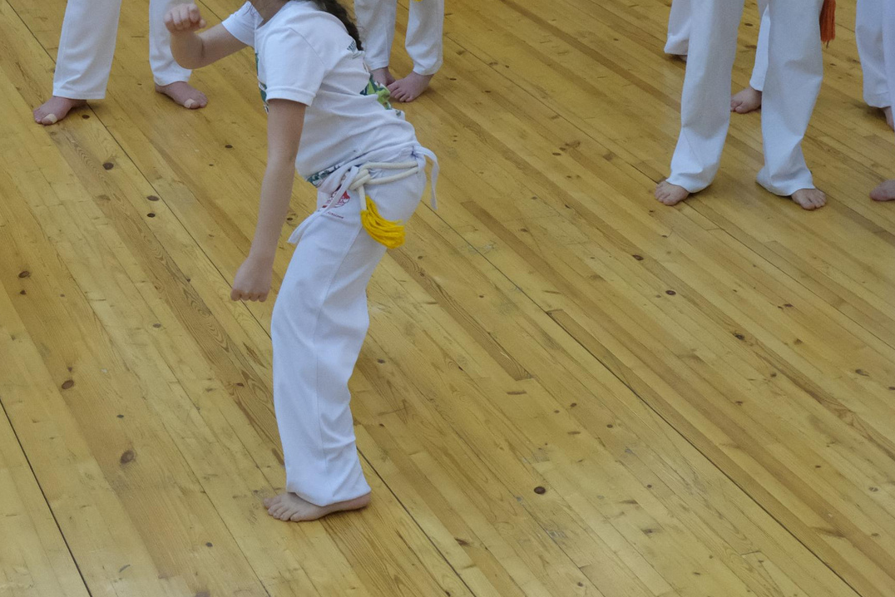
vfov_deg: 15.4
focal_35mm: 88
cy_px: 69
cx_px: 215
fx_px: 2188
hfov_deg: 22.9
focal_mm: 24.9
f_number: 4.4
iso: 4000
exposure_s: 1/320
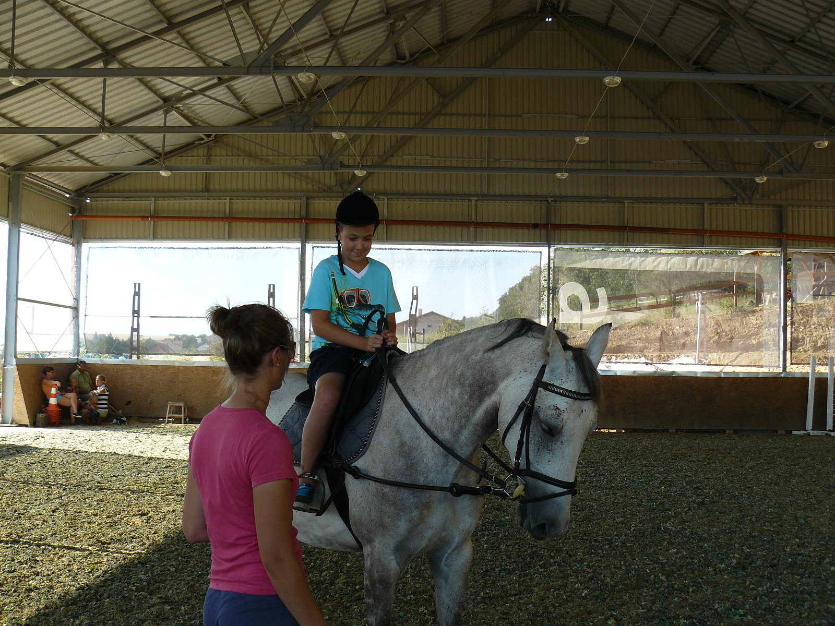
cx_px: 418
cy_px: 313
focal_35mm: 36
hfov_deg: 51.4
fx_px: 868
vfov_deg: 39.7
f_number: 4
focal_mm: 6
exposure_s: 1/100
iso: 100
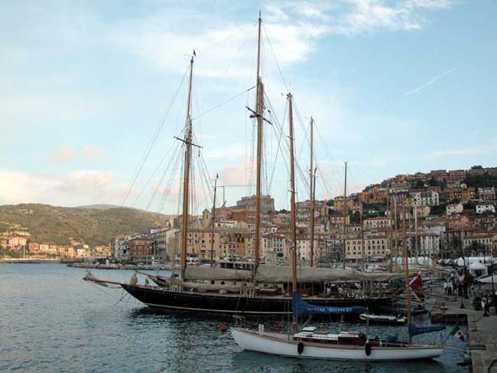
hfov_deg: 52.6
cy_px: 186
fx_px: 502
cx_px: 248
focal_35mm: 35
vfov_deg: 40.7
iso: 100
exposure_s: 1/194
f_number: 7.1
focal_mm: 9
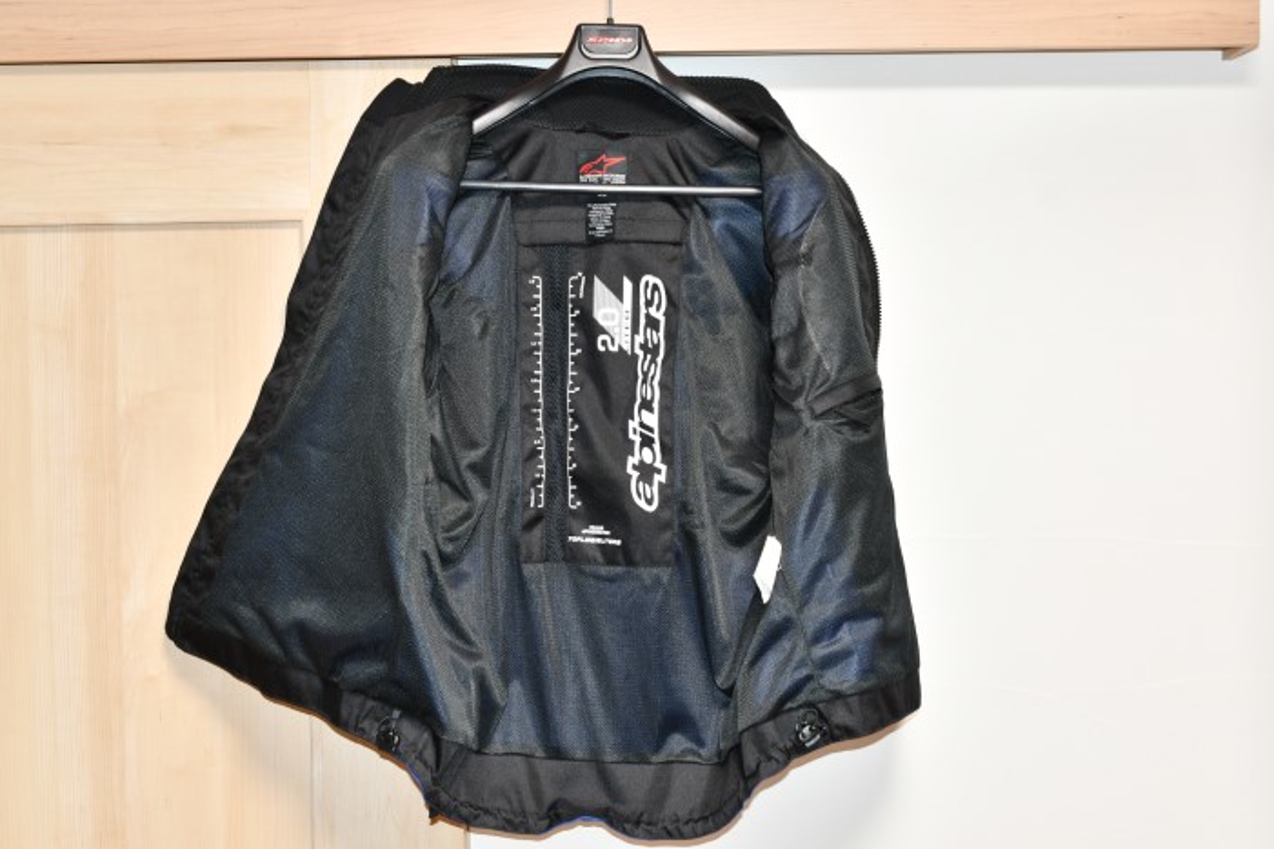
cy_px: 418
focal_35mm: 37
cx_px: 638
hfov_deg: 51.9
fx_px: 1309
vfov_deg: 35.9
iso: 320
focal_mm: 24
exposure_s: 1/15
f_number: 6.3
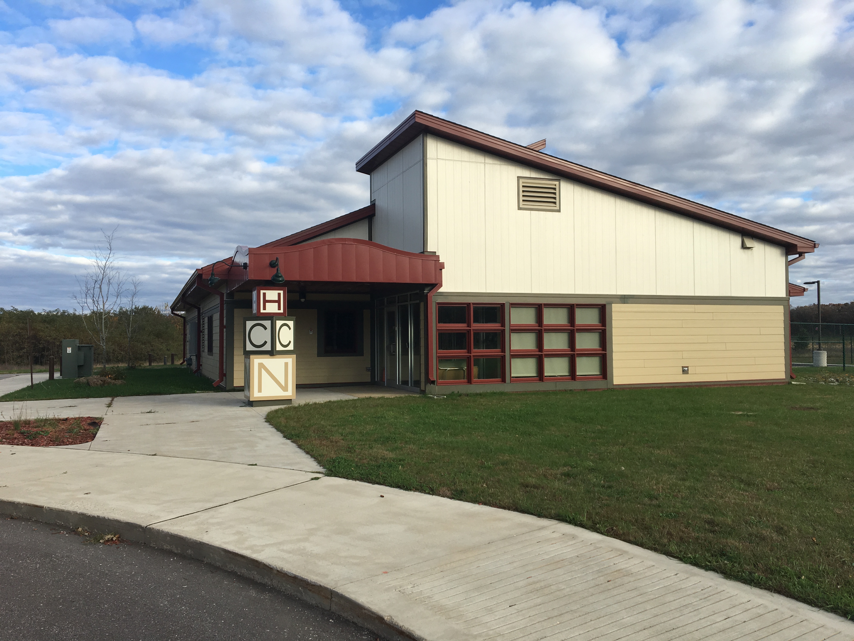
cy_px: 320
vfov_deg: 48.2
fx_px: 715
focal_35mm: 29
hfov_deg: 61.7
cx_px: 427
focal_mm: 4.15
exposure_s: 1/950
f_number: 2.2
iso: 25
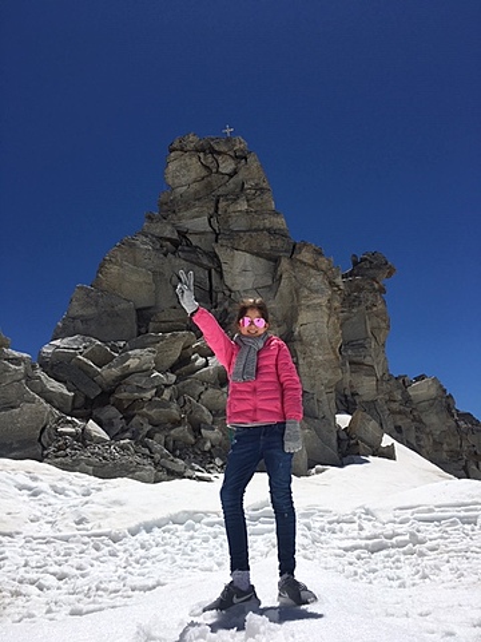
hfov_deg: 48.2
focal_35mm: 29
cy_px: 321
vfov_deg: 61.7
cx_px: 240
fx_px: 537
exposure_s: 1/5128
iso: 25
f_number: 2.2
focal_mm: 4.15
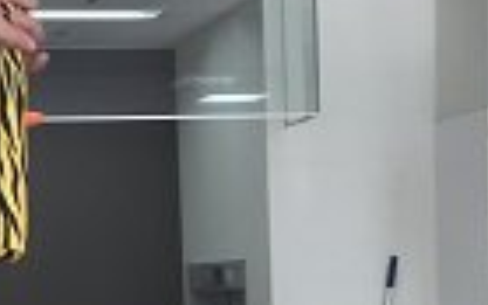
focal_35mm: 118
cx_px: 140
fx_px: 1570
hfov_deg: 17.6
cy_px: 454
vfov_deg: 10.7
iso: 25
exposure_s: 1/60
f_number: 2.4
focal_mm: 3.3
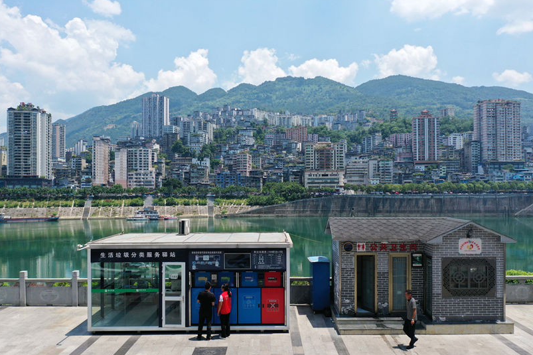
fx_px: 444
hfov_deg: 61.9
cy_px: 186
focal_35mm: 30
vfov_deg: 43.6
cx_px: 277
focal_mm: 10.26
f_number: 4
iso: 100
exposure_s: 1/1250
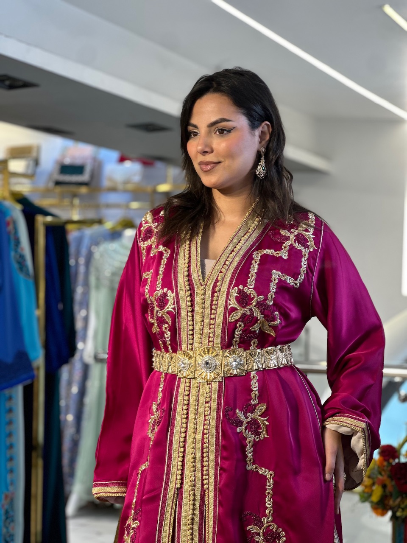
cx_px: 204
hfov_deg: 19.1
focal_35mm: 77
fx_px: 1207
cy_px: 272
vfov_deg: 25.3
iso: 64
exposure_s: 1/100
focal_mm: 9
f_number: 2.8
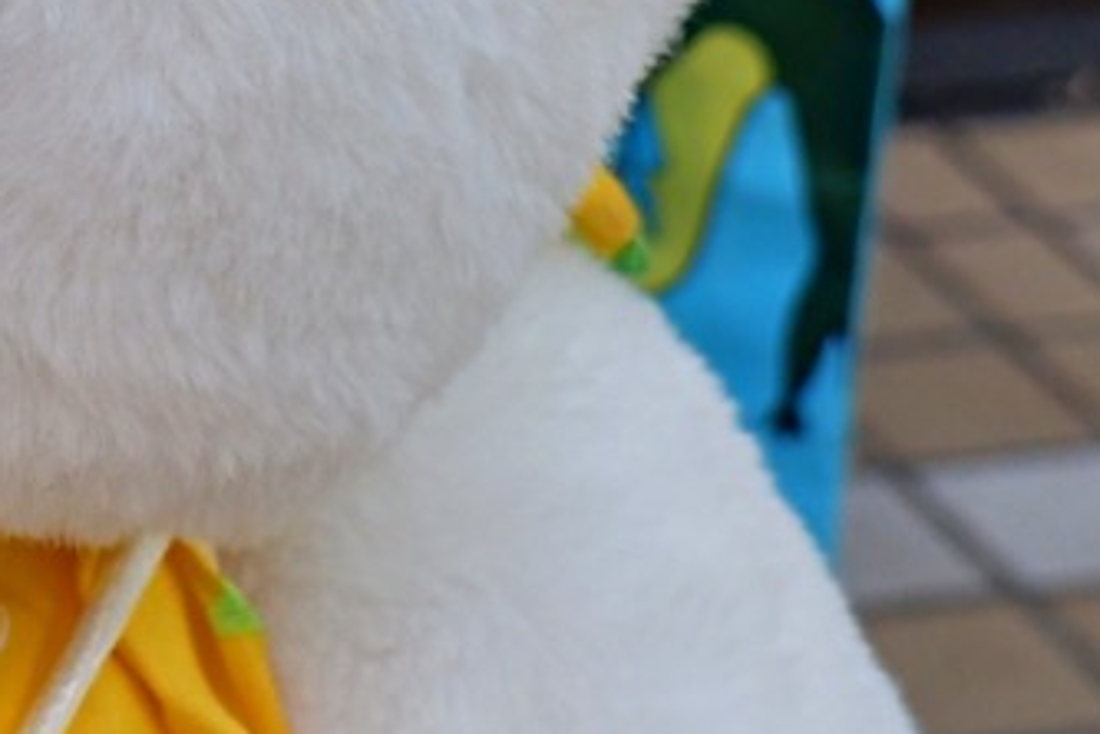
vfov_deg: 7.5
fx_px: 5408
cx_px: -704
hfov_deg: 11.0
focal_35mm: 177
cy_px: -716
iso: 200
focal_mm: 15
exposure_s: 1/100
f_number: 3.5
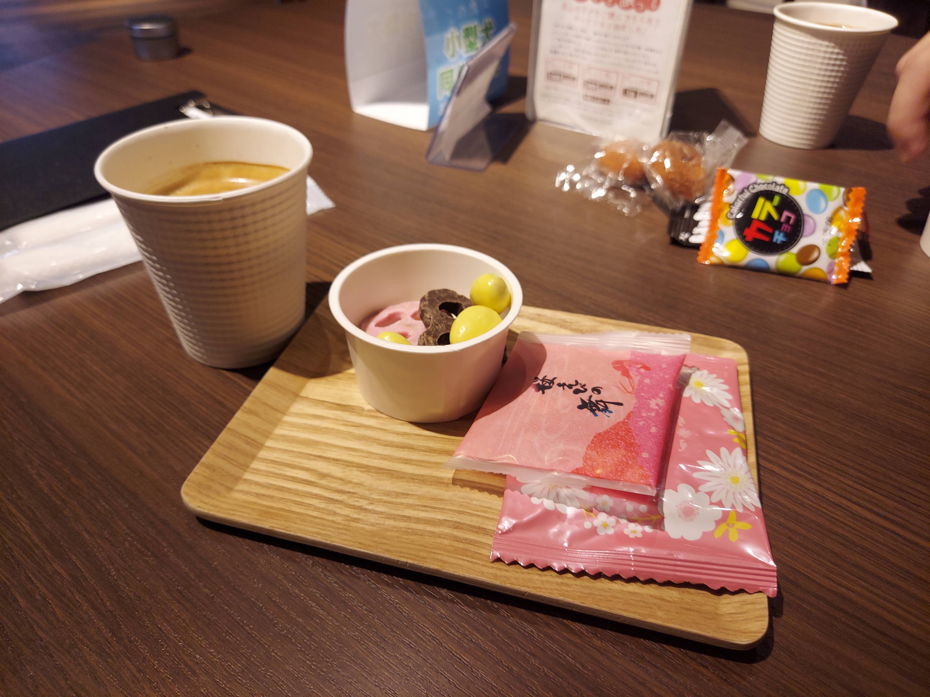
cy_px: 348
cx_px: 465
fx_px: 672
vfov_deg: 54.9
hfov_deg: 69.4
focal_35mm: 25
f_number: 2
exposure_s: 1/50
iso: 160
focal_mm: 4.6
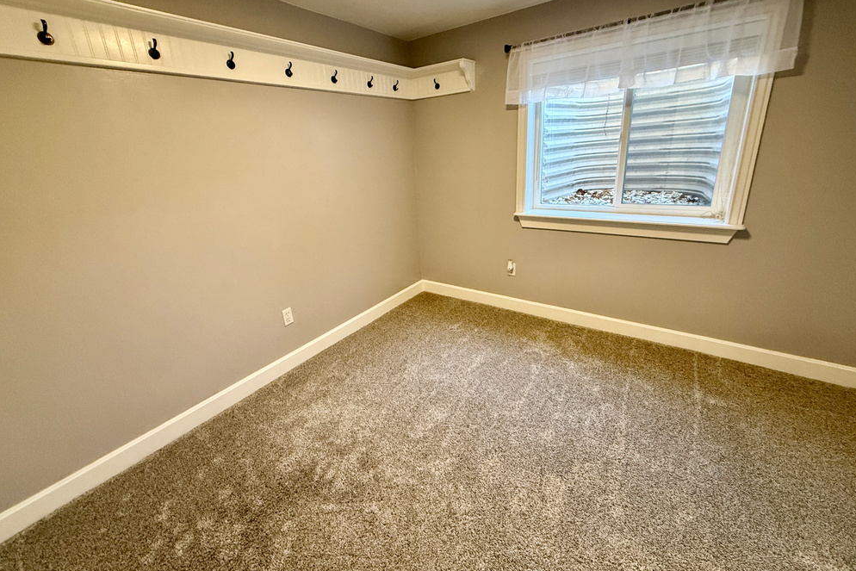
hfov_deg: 100.4
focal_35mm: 15
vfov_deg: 77.2
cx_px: 426
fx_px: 357
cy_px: 259
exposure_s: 1/120
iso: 400
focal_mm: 2.22
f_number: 2.2
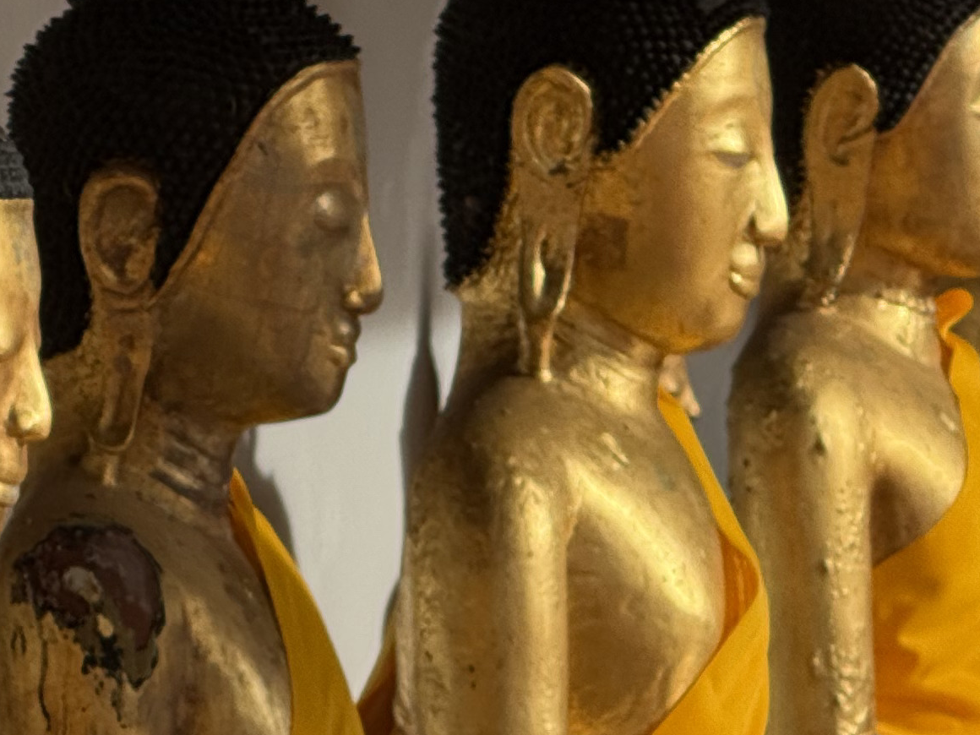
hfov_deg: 4.7
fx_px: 11806
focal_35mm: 417
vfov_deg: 3.6
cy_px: 606
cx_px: -133
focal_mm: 15.66
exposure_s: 1/563
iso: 64
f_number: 2.8
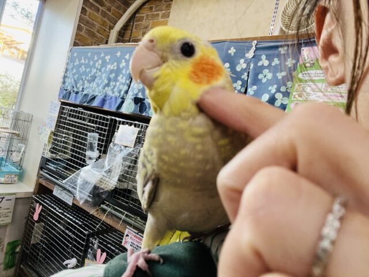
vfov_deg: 58.9
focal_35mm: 23
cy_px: 138
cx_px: 184
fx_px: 245
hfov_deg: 73.9
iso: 125
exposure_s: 1/50
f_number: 2.2
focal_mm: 2.71
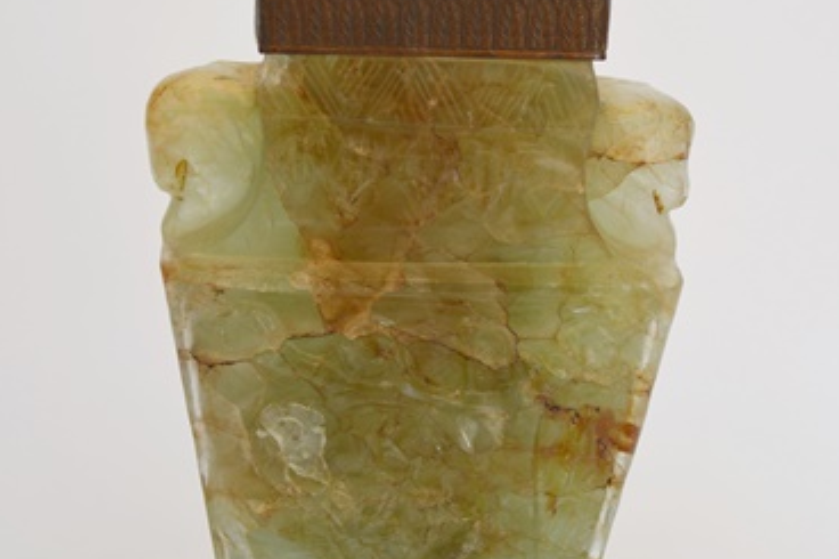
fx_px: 2166
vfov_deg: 14.7
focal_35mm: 93
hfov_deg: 21.9
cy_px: 310
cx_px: 463
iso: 200
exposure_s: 1/160
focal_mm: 38
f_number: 6.3
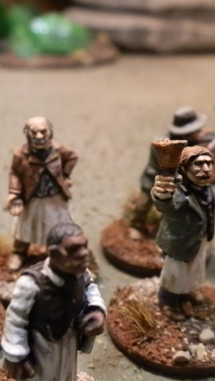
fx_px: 486
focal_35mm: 48
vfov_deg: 42.8
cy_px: 222
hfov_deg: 24.7
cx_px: 60
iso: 400
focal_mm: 5
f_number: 3.1
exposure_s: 1/50
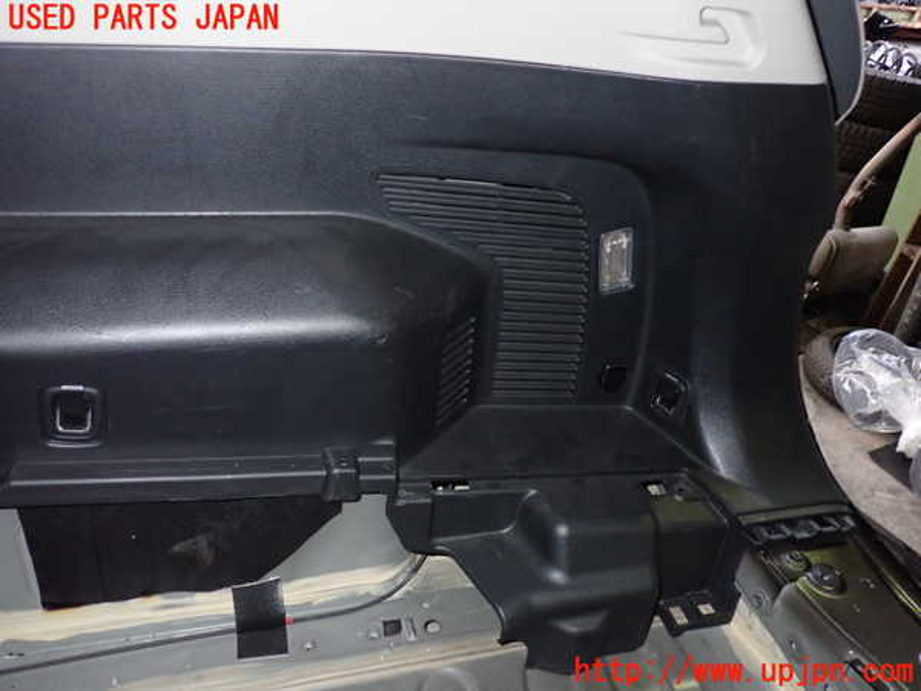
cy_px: 346
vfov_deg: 46.8
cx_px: 460
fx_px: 798
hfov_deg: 60.0
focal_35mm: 30
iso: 800
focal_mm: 5.4
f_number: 6.3
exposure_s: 1/30
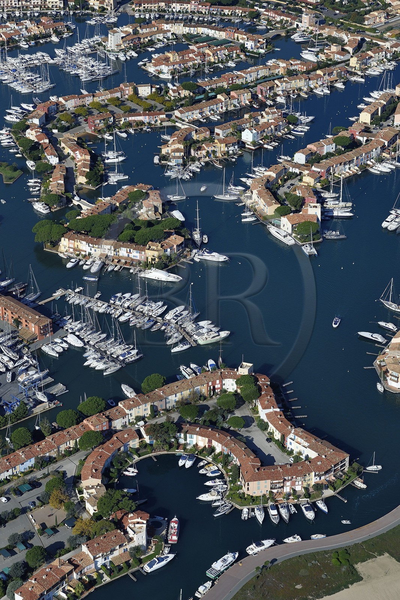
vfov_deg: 28.8
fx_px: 1167
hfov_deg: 19.4
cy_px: 300
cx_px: 200
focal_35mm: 70
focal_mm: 70
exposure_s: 1/1600
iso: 400
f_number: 8
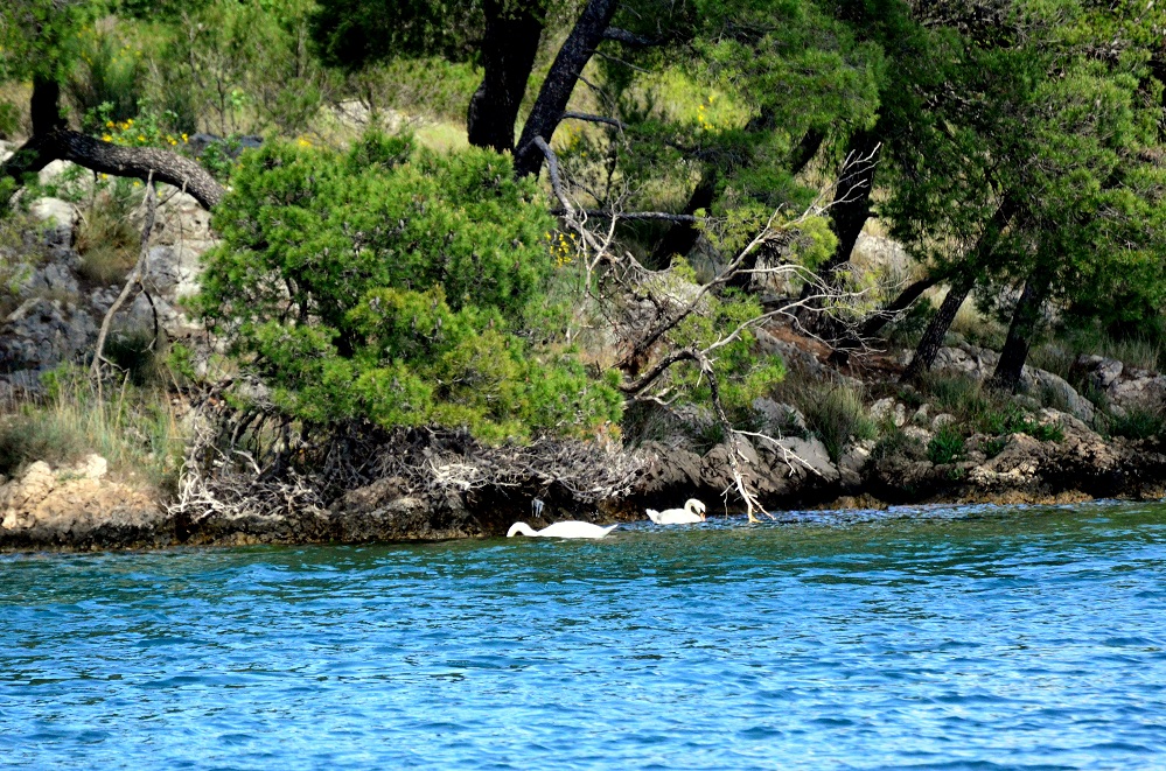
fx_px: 14540
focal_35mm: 450
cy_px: 386
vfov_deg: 3.0
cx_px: 583
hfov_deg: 4.6
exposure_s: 1/5000
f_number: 5.6
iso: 3200
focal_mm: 300
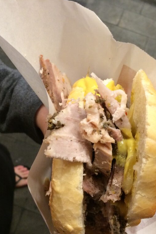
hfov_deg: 32.5
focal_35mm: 41
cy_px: 117
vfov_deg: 47.4
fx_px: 266
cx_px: 93
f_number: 2.2
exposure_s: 1/33
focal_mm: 4.15
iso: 320
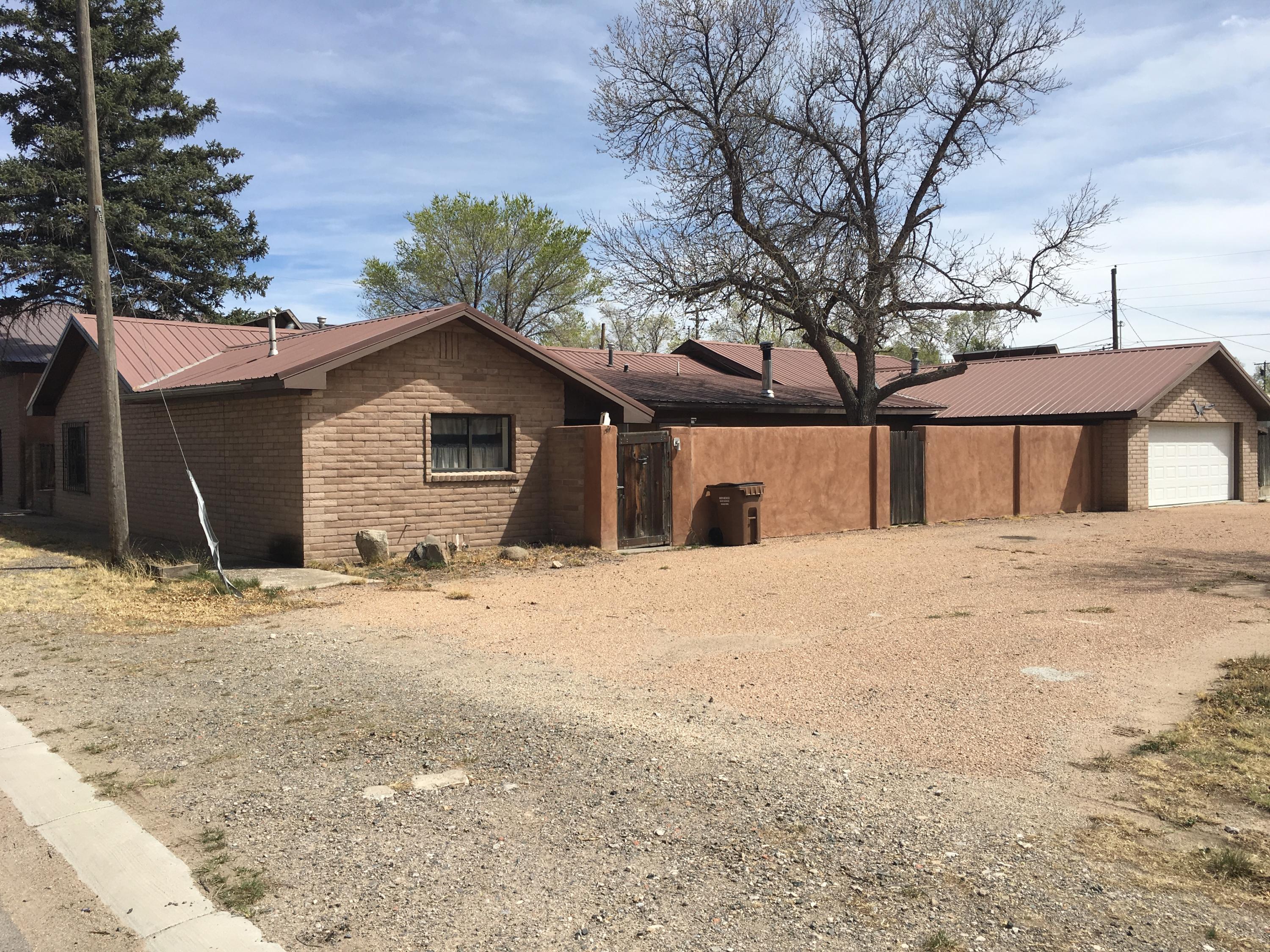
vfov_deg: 48.2
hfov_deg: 61.7
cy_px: 476
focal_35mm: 29
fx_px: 1064
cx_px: 635
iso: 25
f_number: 2.2
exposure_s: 1/2079
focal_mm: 4.15
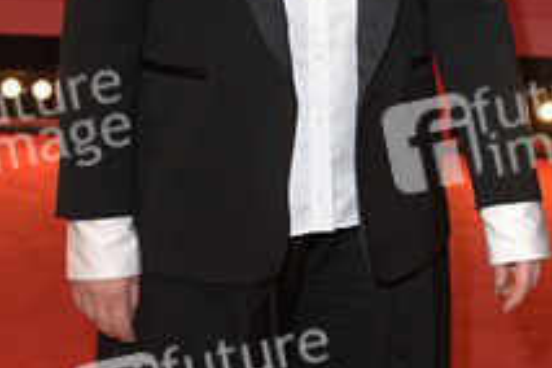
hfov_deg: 18.8
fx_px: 1671
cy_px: 3
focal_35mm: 109
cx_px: 280
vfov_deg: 12.4
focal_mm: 58
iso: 800
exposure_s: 1/160
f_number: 5
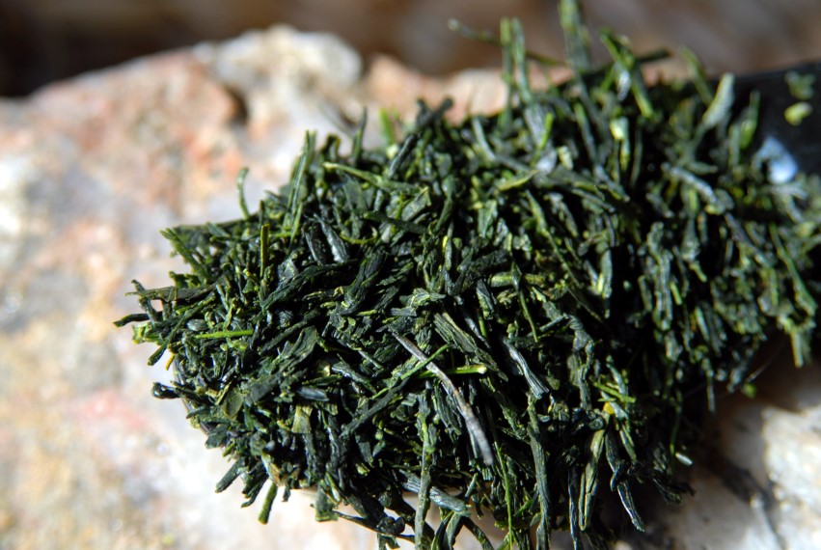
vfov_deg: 8.7
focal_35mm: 158
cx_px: 410
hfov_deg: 13.0
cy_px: 275
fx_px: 3597
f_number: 5.6
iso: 100
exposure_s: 1/125
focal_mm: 105
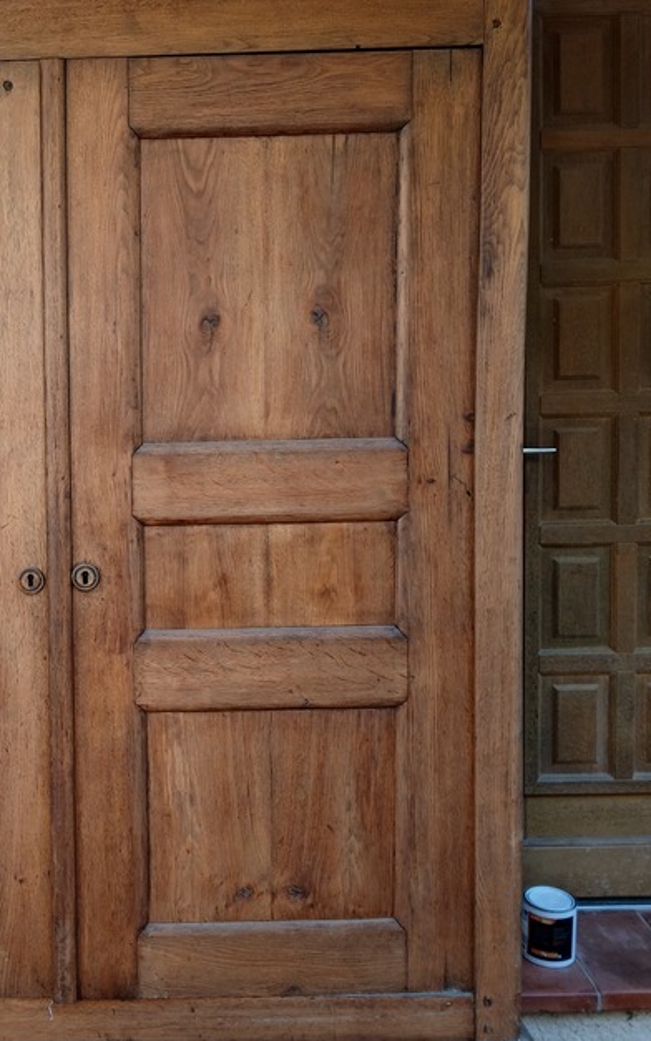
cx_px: 27
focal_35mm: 45
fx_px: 1277
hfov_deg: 27.2
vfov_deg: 44.3
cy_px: 460
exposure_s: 1/50
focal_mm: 3.98
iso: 40
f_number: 1.8
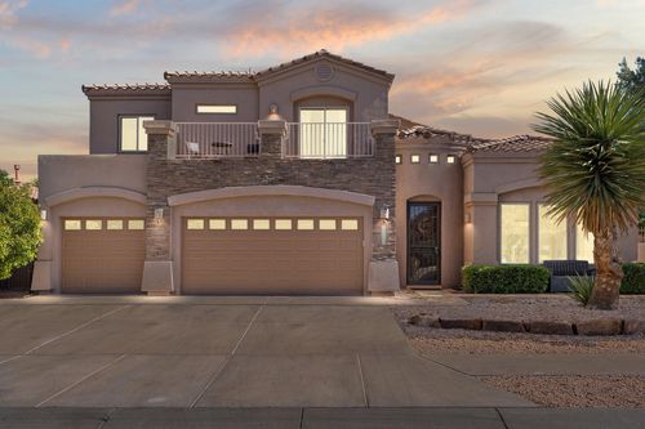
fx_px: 537
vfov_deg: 43.6
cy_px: 214
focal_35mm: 30
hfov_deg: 61.9
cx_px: 322
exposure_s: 1/160
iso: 320
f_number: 9
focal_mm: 30
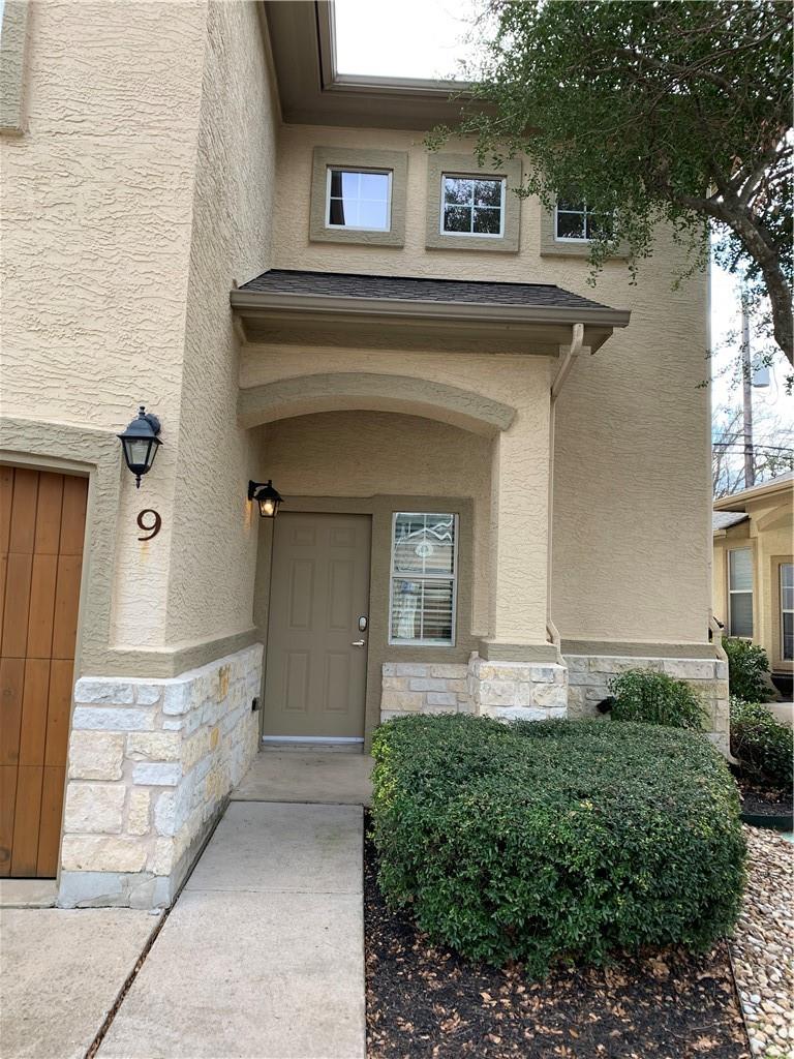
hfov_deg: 53.1
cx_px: 397
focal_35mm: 26
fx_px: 795
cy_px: 530
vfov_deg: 67.3
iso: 25
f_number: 1.8
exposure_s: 1/300
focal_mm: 4.25
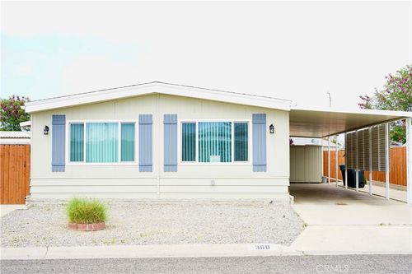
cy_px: 137
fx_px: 572
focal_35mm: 50
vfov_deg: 27.0
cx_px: 206
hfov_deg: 39.6
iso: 125
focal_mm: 50
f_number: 9
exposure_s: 1/60
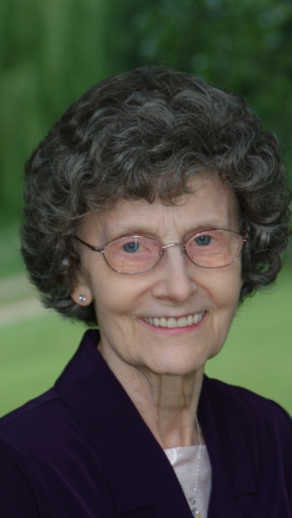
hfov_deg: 6.1
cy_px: 259
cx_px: 160
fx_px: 2737
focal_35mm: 199
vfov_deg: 10.8
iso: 200
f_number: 5.3
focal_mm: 126
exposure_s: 1/20
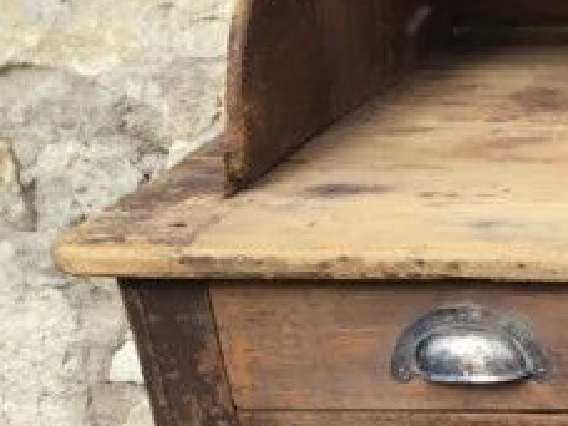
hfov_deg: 15.7
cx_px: 992
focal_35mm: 109
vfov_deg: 12.9
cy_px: 633
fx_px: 1789
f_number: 2.4
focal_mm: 3.3
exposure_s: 1/388
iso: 25
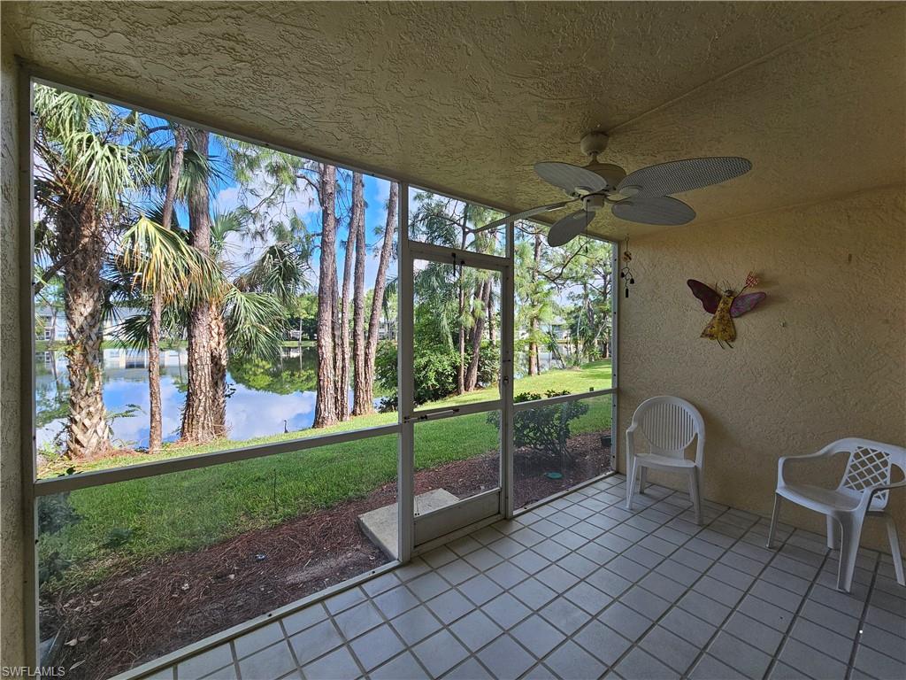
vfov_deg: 89.9
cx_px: 453
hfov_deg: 106.2
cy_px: 340
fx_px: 340
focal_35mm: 13
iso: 50
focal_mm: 2.2
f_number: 2.2
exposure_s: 1/202
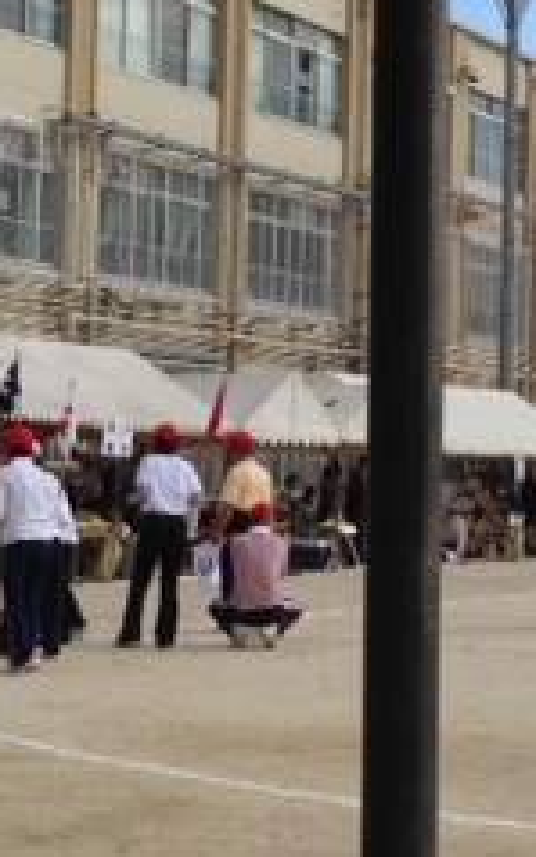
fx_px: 2194
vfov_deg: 22.1
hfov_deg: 13.9
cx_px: 428
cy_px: 403
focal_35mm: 94
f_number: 2.4
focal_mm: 4.13
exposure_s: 1/1748
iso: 50
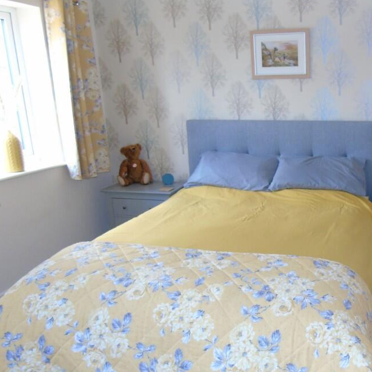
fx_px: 426
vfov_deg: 47.1
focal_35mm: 35
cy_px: 208
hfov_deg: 45.1
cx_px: 293
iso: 200
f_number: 3.4
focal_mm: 4.4
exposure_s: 1/30
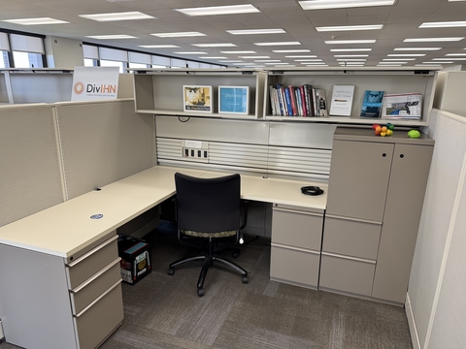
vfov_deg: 56.8
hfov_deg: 71.6
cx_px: 233
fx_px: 323
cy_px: 174
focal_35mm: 24
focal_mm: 6.76
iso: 125
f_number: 1.78
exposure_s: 1/120
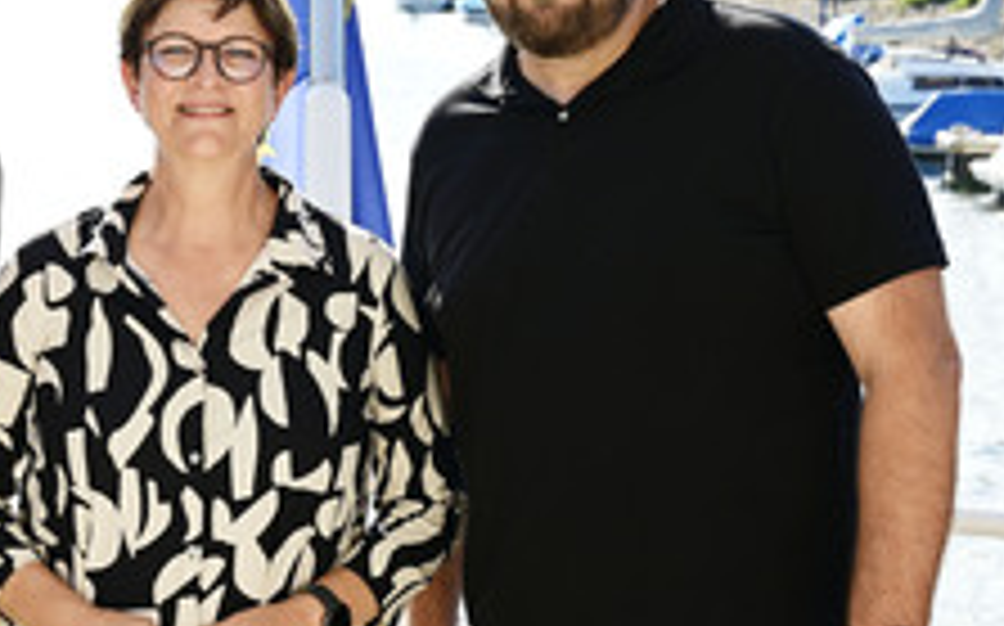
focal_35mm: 101
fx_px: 2762
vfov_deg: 12.9
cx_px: 223
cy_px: 293
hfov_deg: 20.4
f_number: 7.1
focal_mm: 49
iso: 100
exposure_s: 1/160
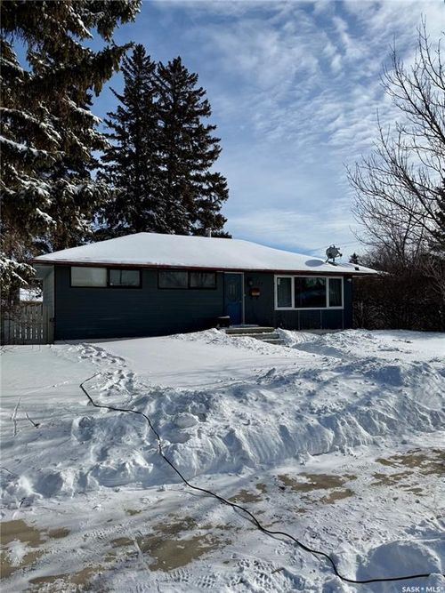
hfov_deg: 56.8
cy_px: 296
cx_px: 222
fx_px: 412
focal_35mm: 24
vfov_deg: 71.6
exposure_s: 1/14286
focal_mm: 6.76
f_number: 1.78
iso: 80
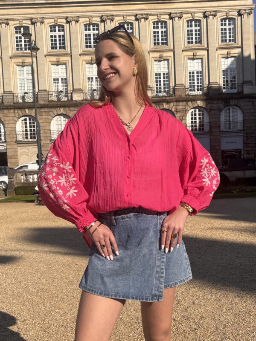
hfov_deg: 53.1
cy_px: 170
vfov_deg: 67.3
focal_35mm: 26
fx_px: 256
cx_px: 128
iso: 50
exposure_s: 1/4630
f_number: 1.6
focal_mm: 5.96
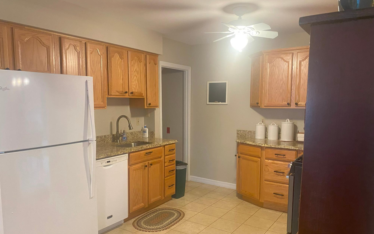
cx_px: 186
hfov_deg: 66.5
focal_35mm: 28
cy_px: 136
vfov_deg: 44.4
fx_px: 285
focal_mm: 4.25
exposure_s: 1/60
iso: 320
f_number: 1.8
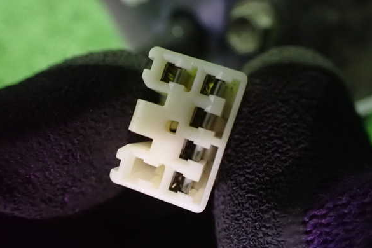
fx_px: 331
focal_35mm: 32
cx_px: 188
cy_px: 128
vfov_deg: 41.1
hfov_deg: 58.7
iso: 1600
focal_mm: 5.4
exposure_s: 1/25
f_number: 2.3
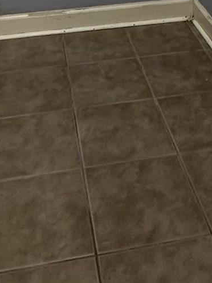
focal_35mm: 65
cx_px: 116
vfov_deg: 23.1
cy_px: -159
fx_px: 531
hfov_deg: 22.6
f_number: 2.2
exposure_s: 1/60
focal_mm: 2.22
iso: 320
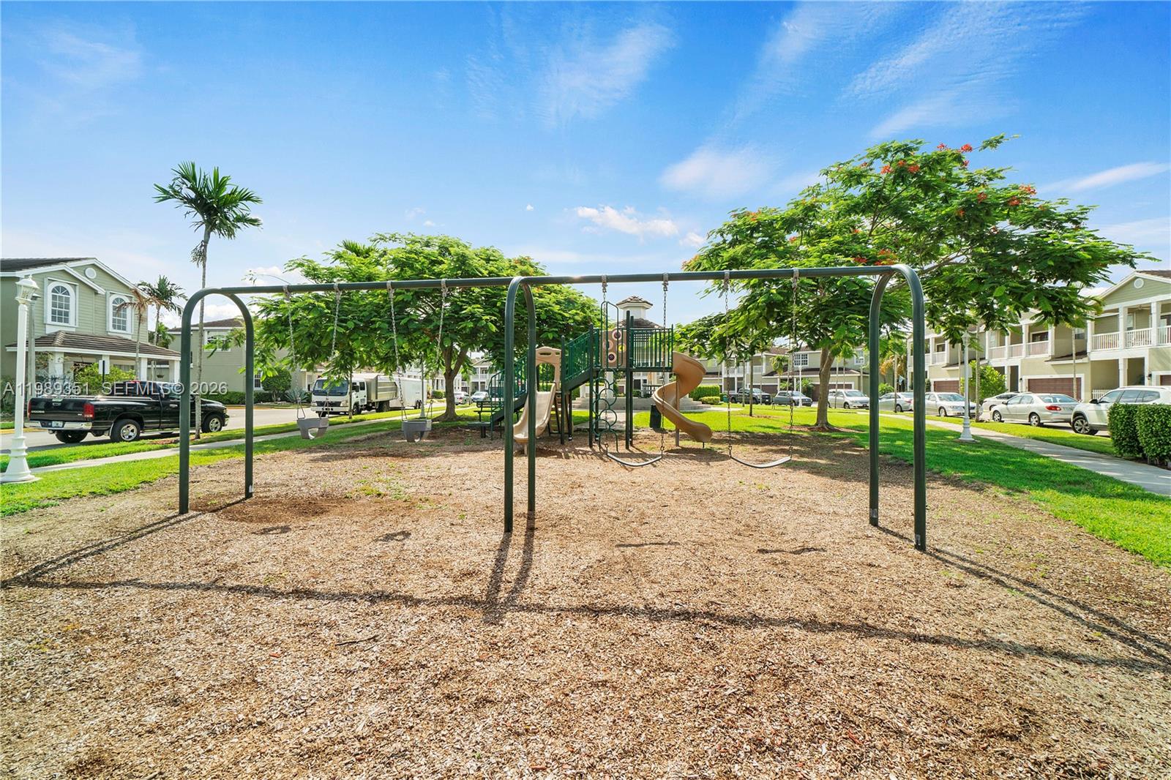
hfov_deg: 100.4
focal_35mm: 15
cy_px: 390
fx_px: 488
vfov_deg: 77.3
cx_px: 586
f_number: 11
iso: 100
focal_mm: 10
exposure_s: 1/320
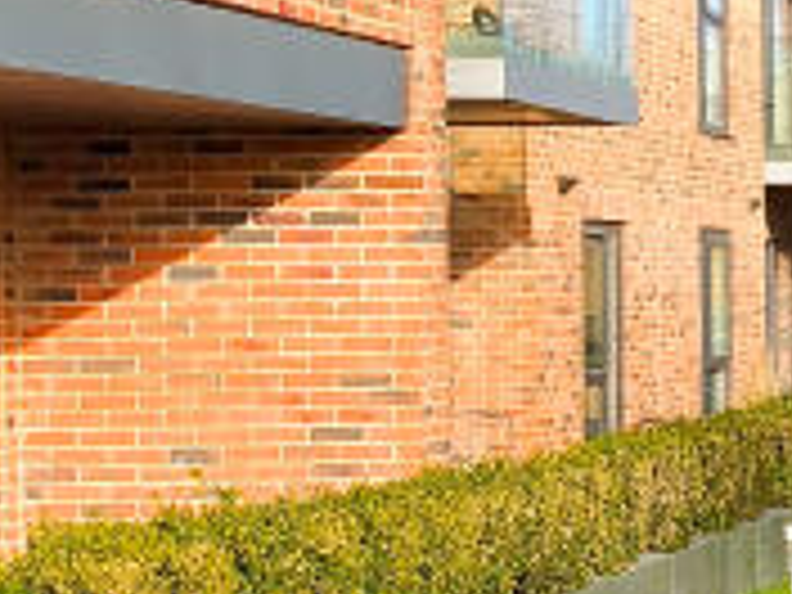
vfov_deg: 11.1
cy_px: 230
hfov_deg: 11.9
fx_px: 3066
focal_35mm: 134
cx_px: 1899
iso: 50
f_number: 1.6
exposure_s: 1/1211
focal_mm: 6.57
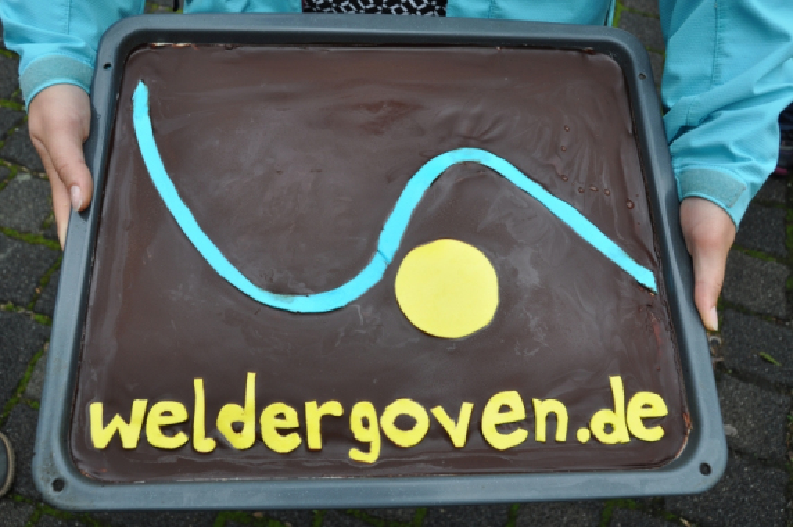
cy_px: 264
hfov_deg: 62.0
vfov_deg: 43.5
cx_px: 396
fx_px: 660
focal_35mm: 30
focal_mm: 20
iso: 200
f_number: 6.3
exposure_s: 1/160
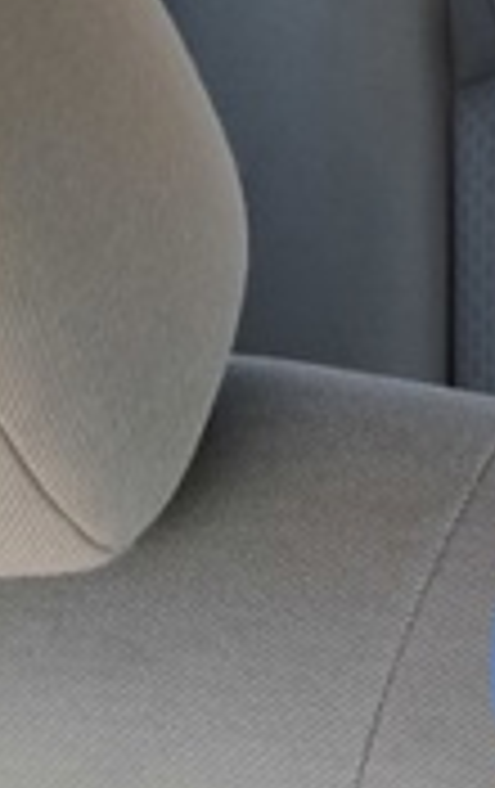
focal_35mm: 98
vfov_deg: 20.8
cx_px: 1264
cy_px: 671
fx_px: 2107
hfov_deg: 10.9
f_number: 1.8
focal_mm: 4
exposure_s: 1/100
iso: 50
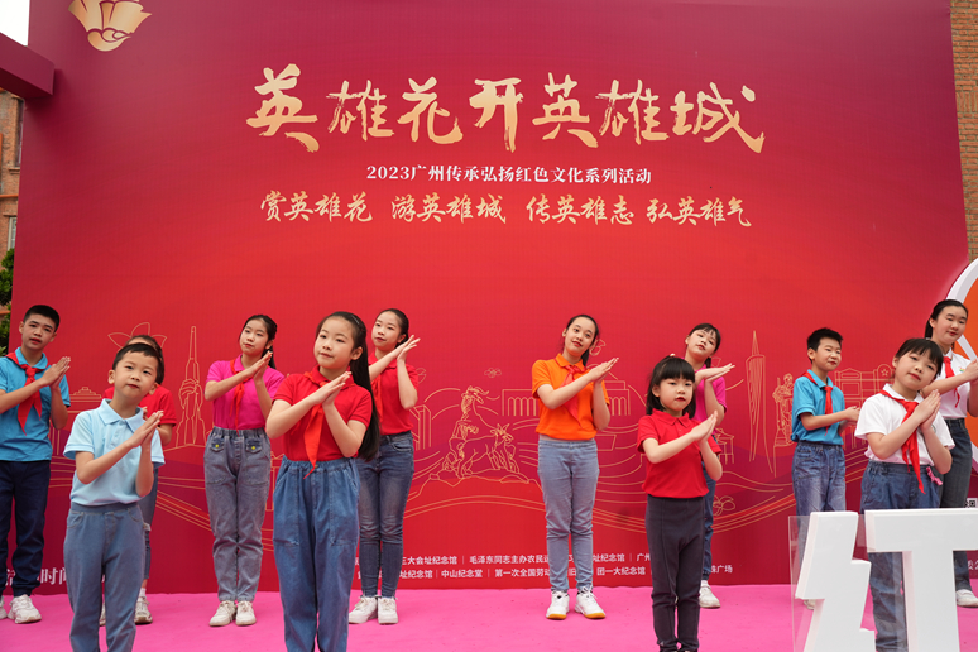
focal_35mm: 31
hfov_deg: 60.3
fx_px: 842
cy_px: 332
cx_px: 504
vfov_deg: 42.3
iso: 250
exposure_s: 1/100
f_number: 6.3
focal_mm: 30
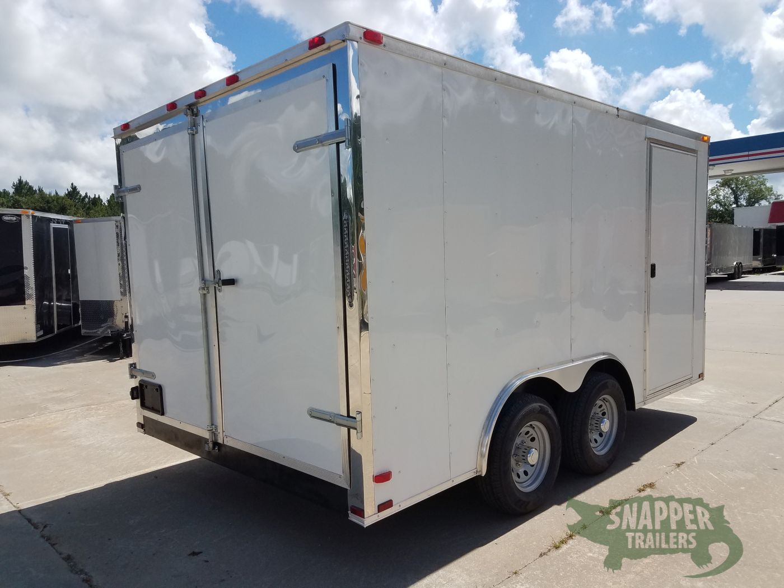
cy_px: 294
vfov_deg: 53.1
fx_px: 589
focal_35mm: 26
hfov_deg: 67.3
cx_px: 392
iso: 40
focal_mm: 4.2
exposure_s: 1/2952
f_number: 1.7
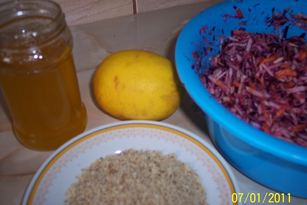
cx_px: 154
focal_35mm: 41
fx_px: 350
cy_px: 111
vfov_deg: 32.6
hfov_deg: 47.4
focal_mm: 8
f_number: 2.8
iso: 100
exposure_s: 1/60
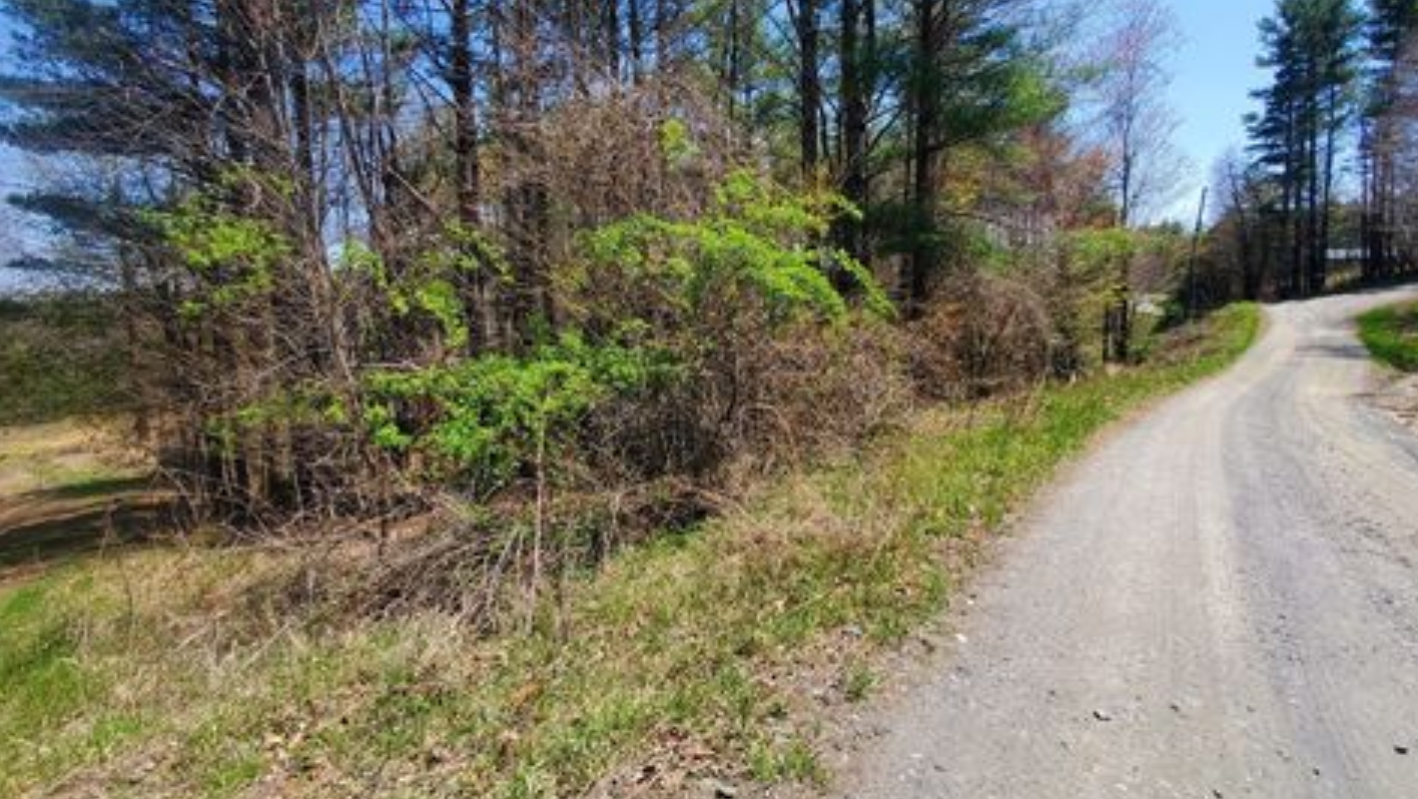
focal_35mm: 15
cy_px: 335
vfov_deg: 70.1
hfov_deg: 103.0
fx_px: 564
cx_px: 700
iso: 50
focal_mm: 1.8
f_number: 2.2
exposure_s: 1/722
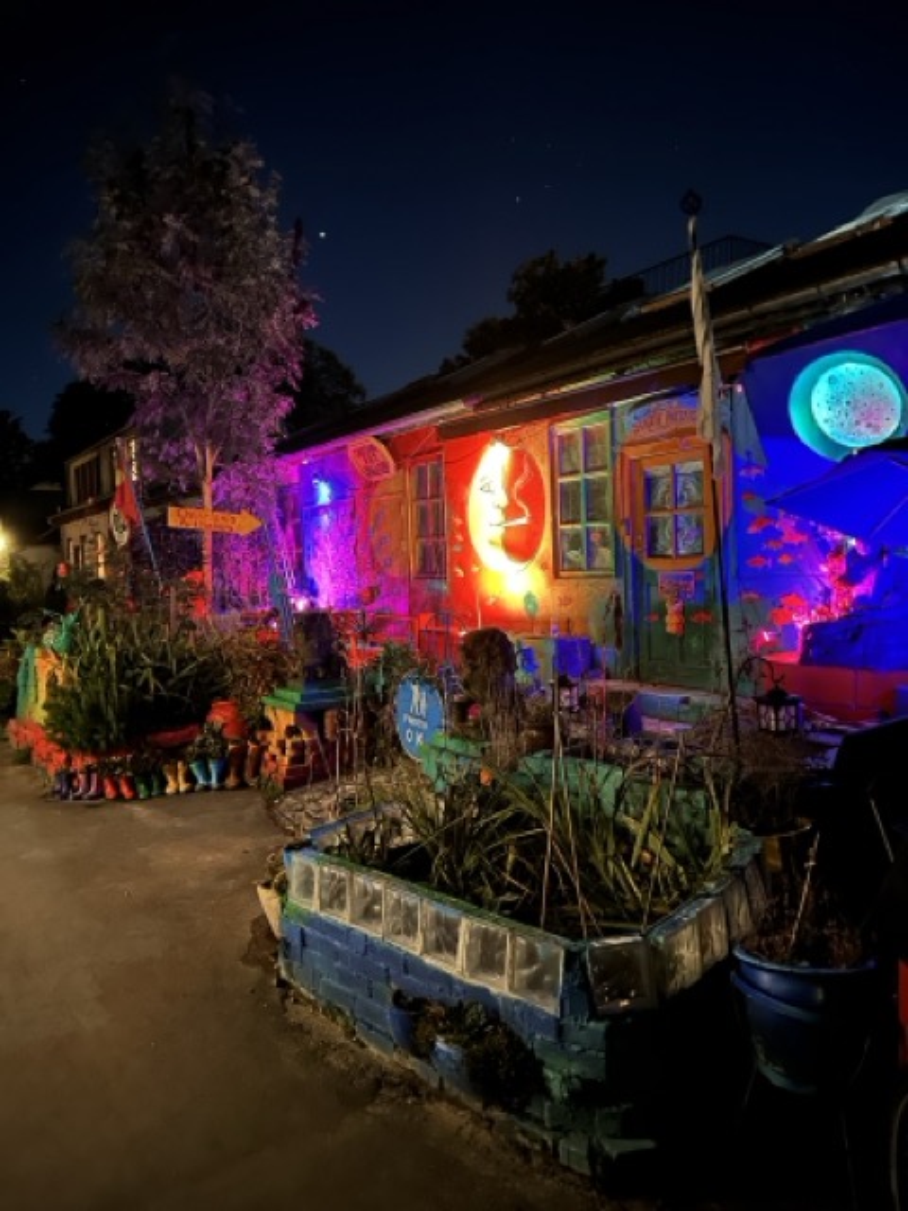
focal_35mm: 24
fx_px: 839
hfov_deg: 56.8
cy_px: 606
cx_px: 454
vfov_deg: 71.6
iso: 1250
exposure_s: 1/2
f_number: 1.78
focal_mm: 6.86
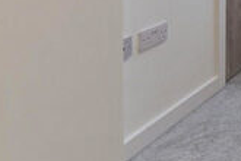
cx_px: 444
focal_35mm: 51
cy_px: -98
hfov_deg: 21.7
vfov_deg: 21.1
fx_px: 341
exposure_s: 1/20
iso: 400
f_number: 8
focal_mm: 12
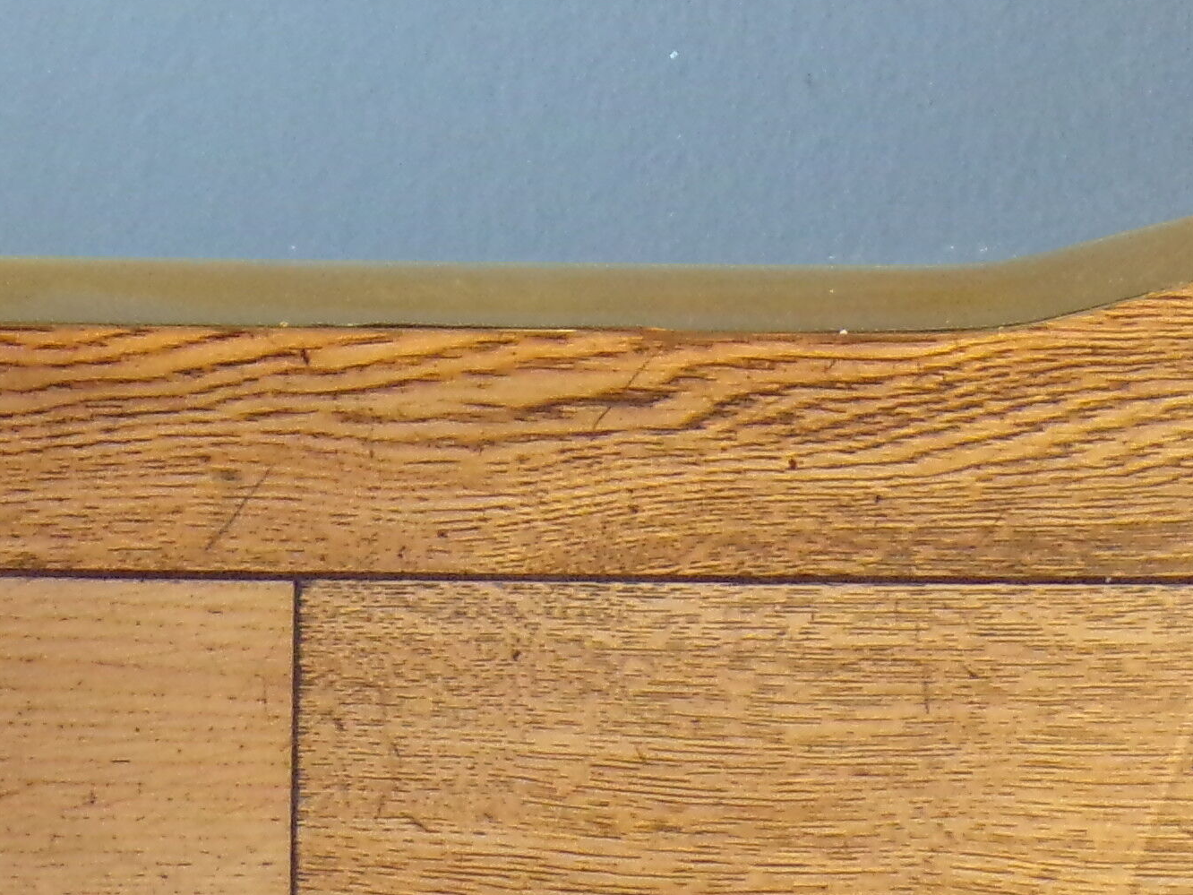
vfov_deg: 11.0
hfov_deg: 15.4
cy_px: -608
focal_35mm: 128
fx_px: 4411
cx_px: 384
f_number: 3.3
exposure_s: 1/20
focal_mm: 6.6
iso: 384
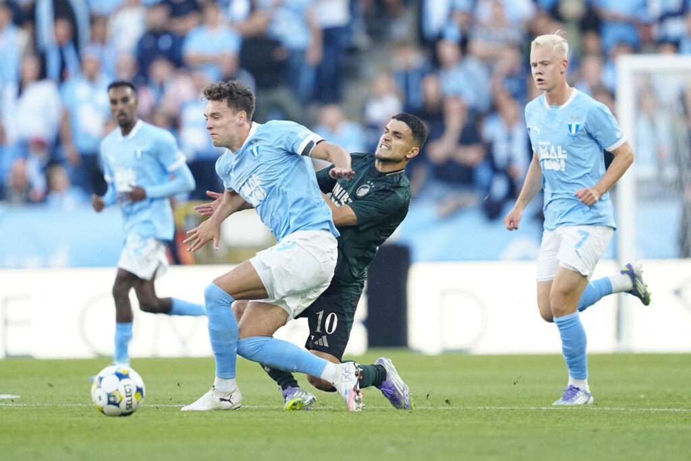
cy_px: 230
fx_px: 7682
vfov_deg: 3.4
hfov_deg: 5.2
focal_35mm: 400
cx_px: 346
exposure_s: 1/2000
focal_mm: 400
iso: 1600
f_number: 2.8
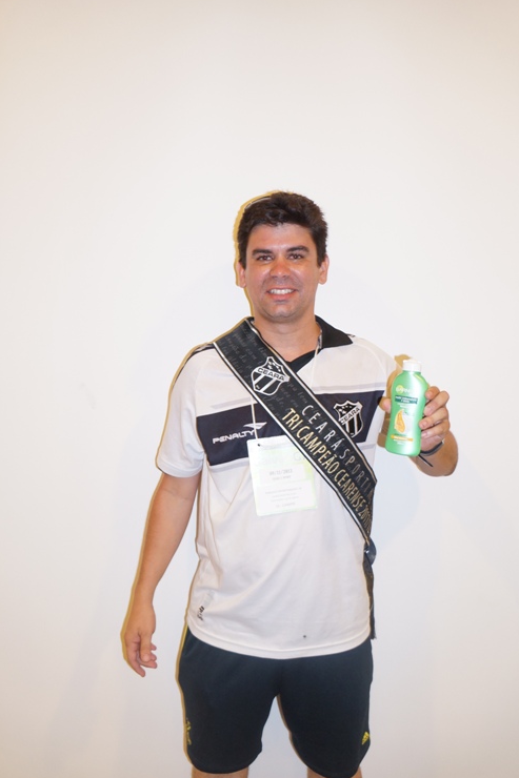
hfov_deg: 46.4
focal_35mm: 28
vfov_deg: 65.5
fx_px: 606
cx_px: 264
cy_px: 394
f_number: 4
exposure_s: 1/60
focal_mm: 18
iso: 800
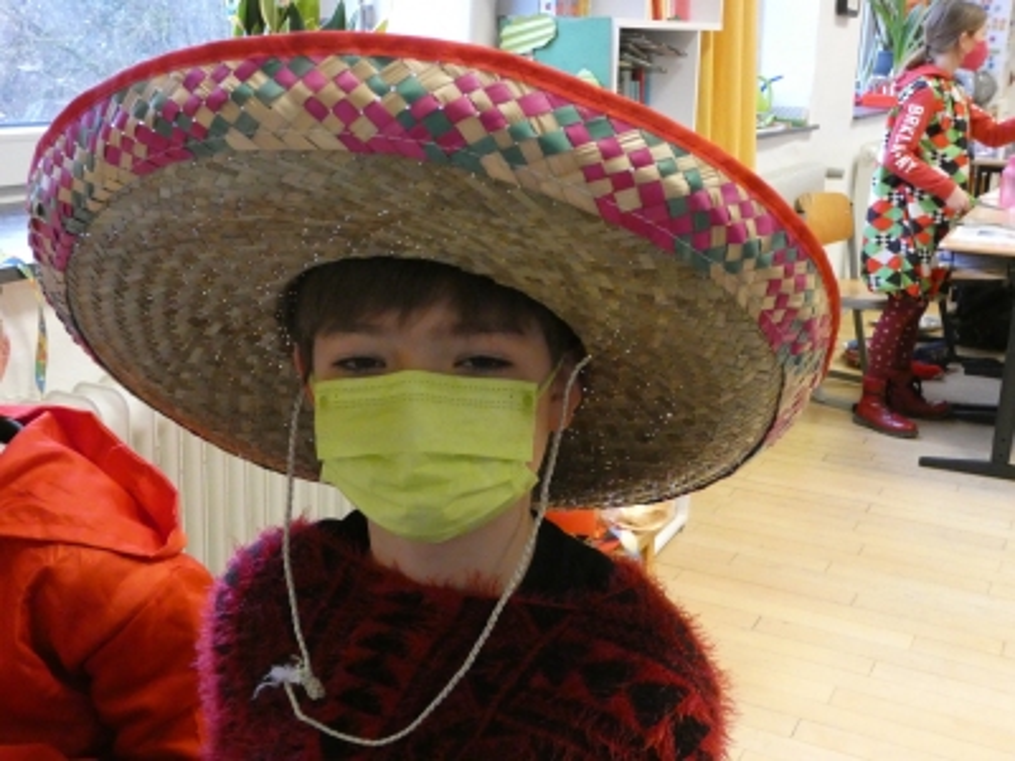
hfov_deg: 45.8
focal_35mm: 41
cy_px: 380
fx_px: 1202
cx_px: 508
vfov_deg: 35.1
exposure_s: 1/80
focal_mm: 7.3
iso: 1600
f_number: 3.6
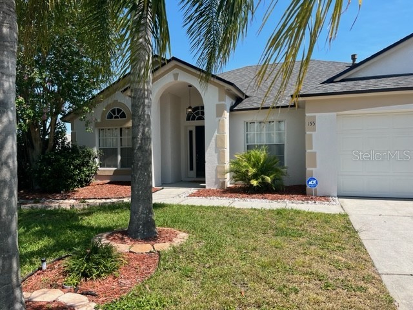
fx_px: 310
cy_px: 155
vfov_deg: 53.1
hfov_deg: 67.3
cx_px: 206
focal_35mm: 26
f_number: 1.6
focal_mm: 5.1
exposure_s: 1/2513
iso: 50
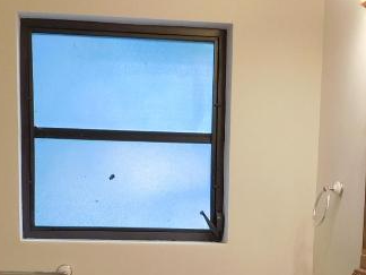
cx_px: 221
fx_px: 835
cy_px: 336
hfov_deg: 24.7
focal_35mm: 79
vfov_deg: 17.7
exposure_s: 1/30
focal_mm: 4.5
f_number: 3.1
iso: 140
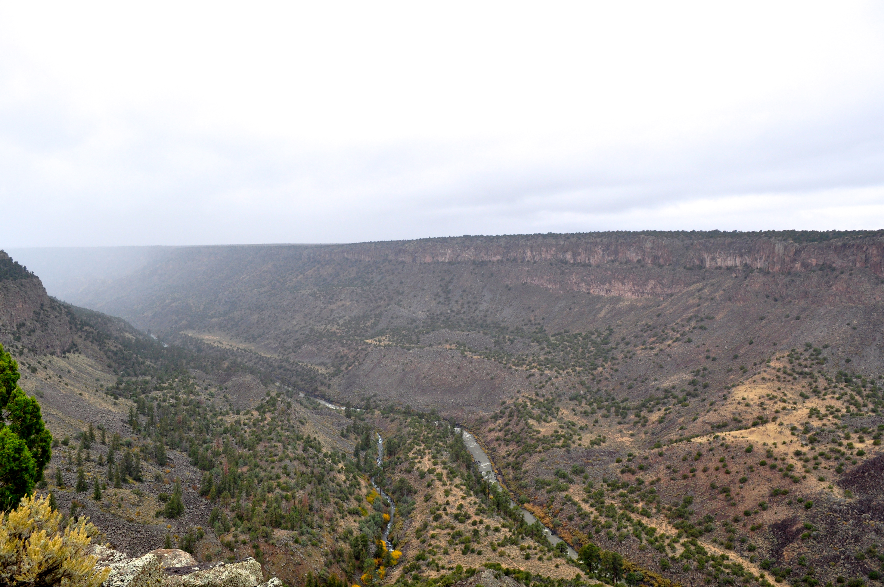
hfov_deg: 65.5
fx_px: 687
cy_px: 304
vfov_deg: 46.3
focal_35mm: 28
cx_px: 429
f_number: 7.1
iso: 400
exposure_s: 1/40
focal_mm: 18
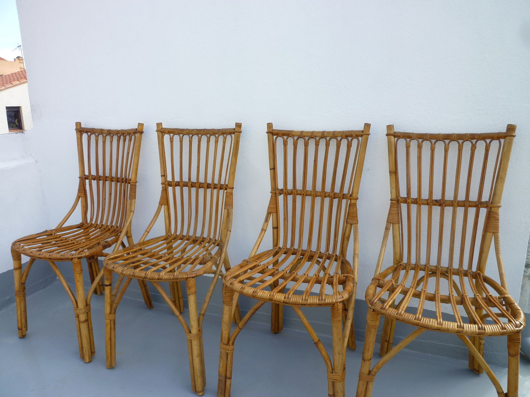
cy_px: 198
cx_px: 265
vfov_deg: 54.9
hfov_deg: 69.4
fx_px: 383
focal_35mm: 25
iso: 80
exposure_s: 1/160
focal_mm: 4.5
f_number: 4
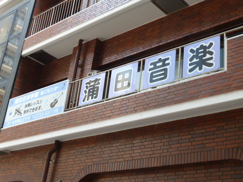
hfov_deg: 32.7
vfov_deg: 24.8
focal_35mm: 59
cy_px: 91
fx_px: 414
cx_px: 122
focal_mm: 9.7
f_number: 3.9
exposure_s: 1/80
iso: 160
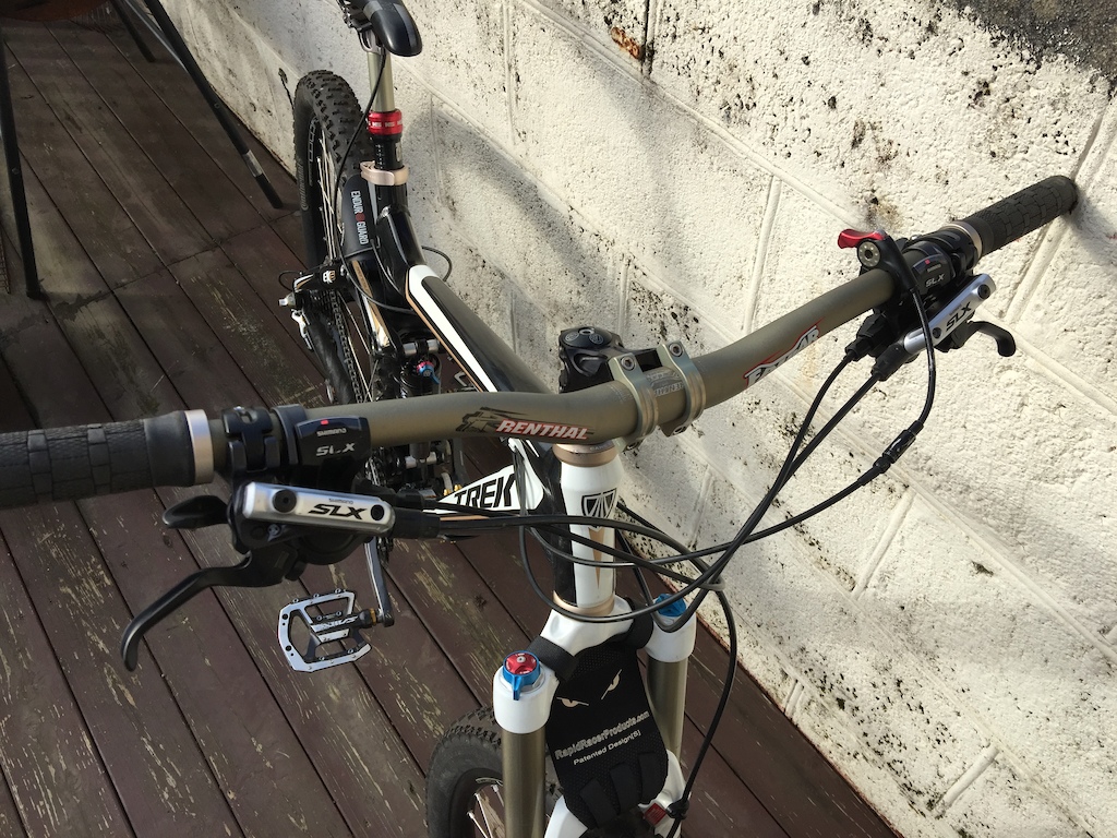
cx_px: 558
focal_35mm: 29
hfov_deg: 61.7
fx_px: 936
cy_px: 419
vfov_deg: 48.2
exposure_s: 1/791
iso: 32
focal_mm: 4.15
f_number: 2.2
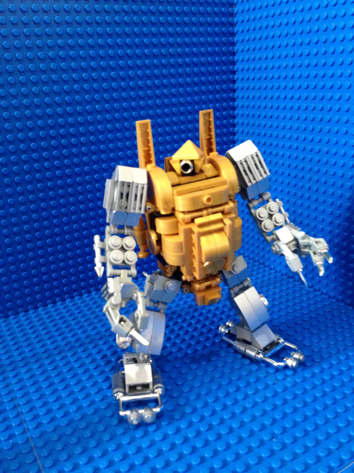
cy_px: 236
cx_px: 177
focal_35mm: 33
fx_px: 450
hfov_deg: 42.9
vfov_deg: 55.4
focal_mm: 4.13
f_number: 2.4
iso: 400
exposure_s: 1/15
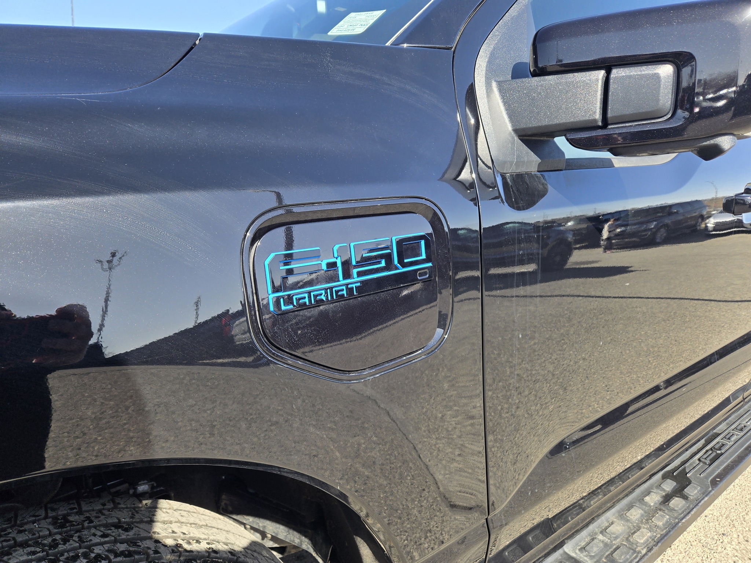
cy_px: 282
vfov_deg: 58.9
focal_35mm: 23
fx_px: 499
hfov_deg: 73.9
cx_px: 376
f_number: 1.8
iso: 25
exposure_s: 1/480
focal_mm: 5.4
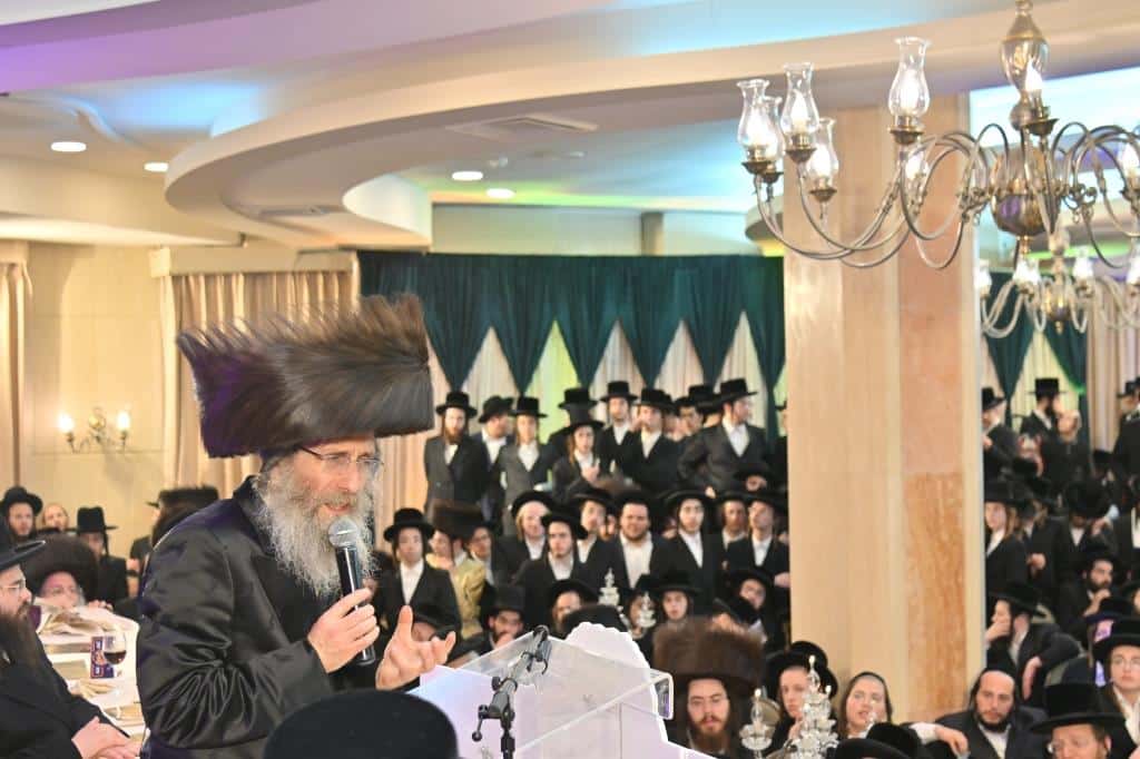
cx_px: 570
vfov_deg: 23.8
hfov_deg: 35.1
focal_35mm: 57
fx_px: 1804
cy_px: 380
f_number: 4
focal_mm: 38
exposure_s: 1/160
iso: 500
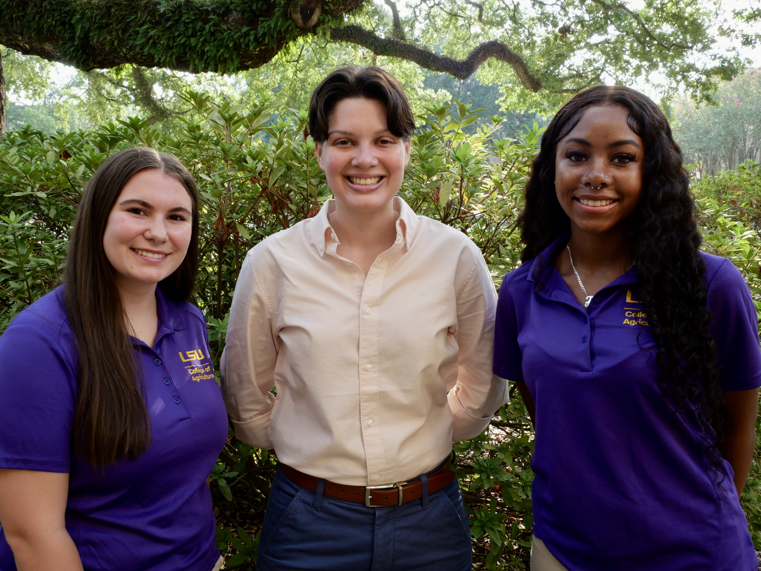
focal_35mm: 30
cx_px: 380
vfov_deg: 46.8
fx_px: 660
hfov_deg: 60.0
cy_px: 286
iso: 200
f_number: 11
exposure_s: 1/13
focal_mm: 15
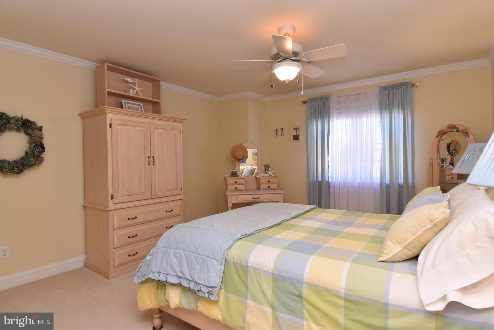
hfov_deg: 90.0
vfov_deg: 67.5
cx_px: 247
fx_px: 247
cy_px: 165
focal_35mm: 18
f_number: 8
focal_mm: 12
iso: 800
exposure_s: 1/50
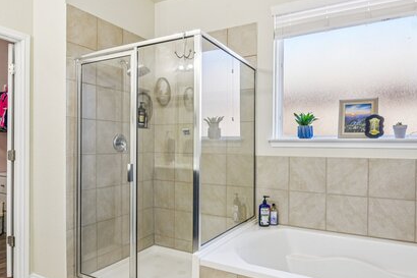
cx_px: 210
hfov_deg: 71.5
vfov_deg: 51.2
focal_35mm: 25
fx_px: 289
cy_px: 146
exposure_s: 1/25
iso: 400
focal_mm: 16
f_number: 8
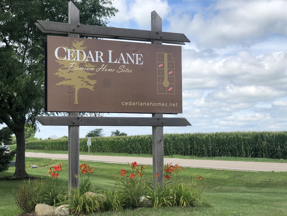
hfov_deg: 33.8
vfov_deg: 25.7
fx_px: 473
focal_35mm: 57
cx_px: 144
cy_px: 108
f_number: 2.8
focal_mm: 6.6
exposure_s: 1/727
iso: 20
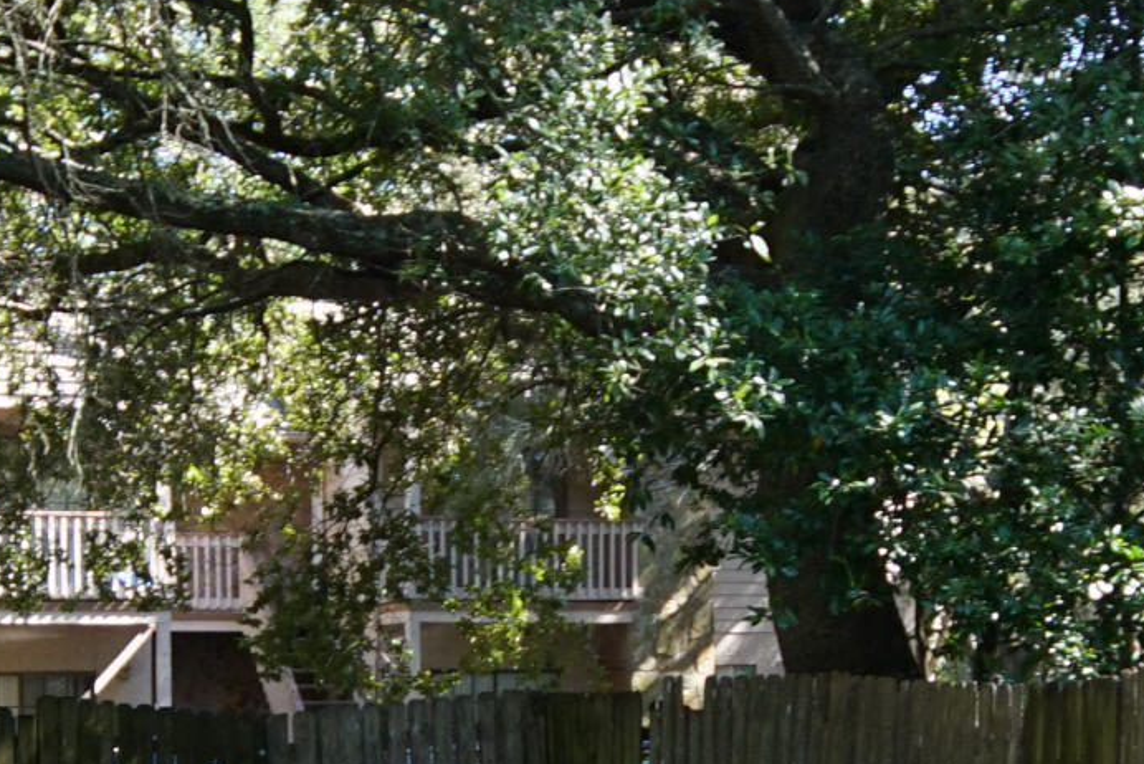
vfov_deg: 17.0
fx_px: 2480
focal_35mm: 78
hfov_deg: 26.0
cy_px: 839
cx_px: 501
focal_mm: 12
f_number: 4.5
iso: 400
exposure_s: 1/160
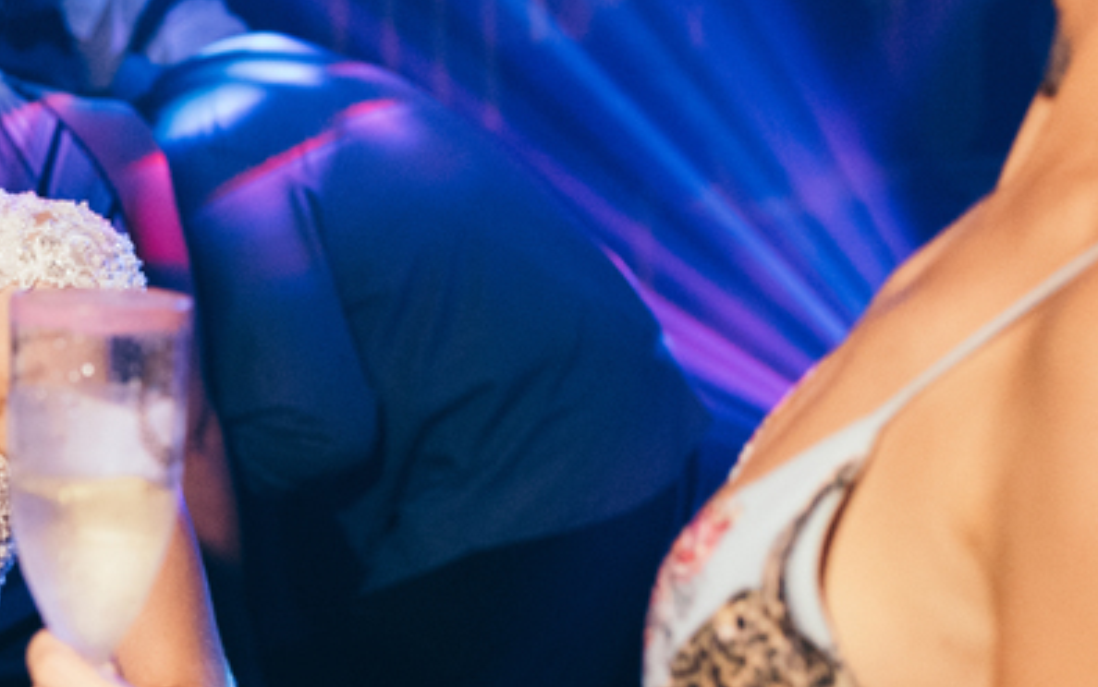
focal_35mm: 108
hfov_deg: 18.5
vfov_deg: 12.1
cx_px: -130
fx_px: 3234
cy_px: 542
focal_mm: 35
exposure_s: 1/400
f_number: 3.5
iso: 3200
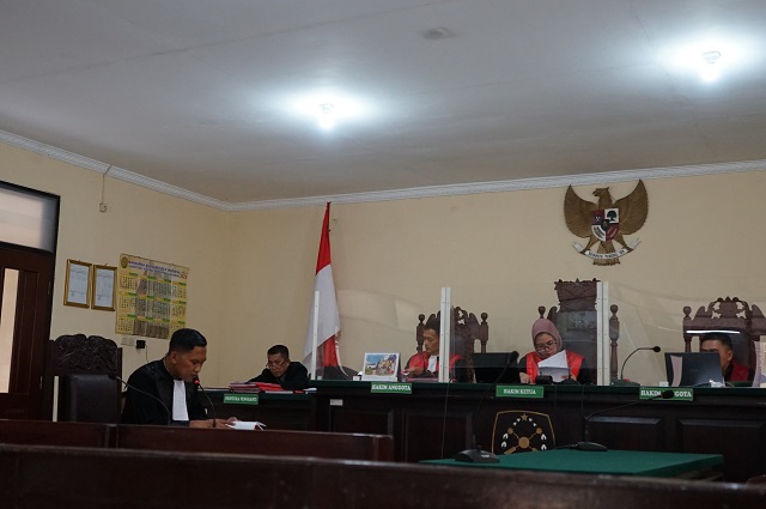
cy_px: 254
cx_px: 383
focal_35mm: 42
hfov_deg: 46.5
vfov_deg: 31.8
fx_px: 893
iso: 2000
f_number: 3.5
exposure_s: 1/160
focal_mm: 28
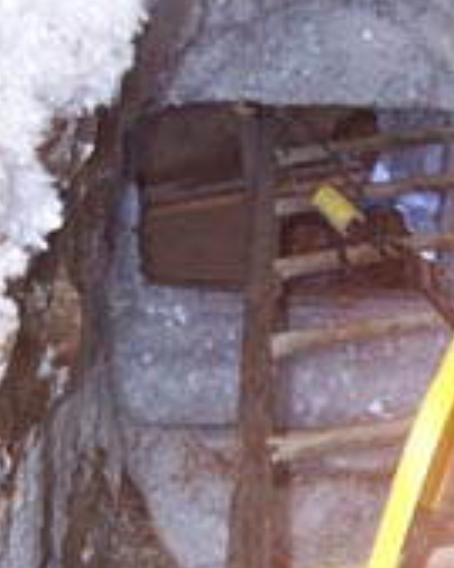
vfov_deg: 23.4
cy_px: 422
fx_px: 1362
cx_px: 353
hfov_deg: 18.8
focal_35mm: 81
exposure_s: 1/60
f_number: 2.8
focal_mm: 6.3
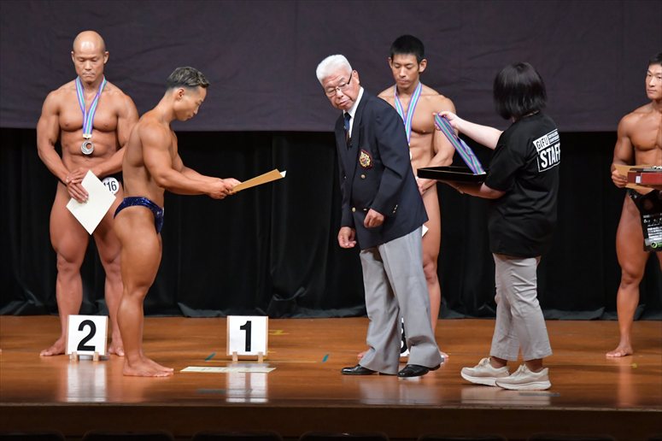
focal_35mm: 240
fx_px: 4411
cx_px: 331
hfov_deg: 8.6
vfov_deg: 5.7
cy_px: 220
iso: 5000
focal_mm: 160
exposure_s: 1/400
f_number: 5.6
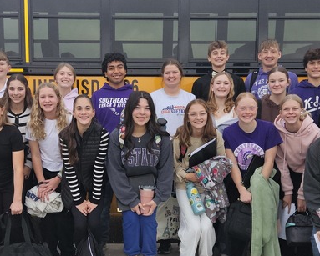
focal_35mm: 60
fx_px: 569
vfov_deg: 25.2
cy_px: 188
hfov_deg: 31.4
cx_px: 138
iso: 250
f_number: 1.8
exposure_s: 1/207
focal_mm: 5.4
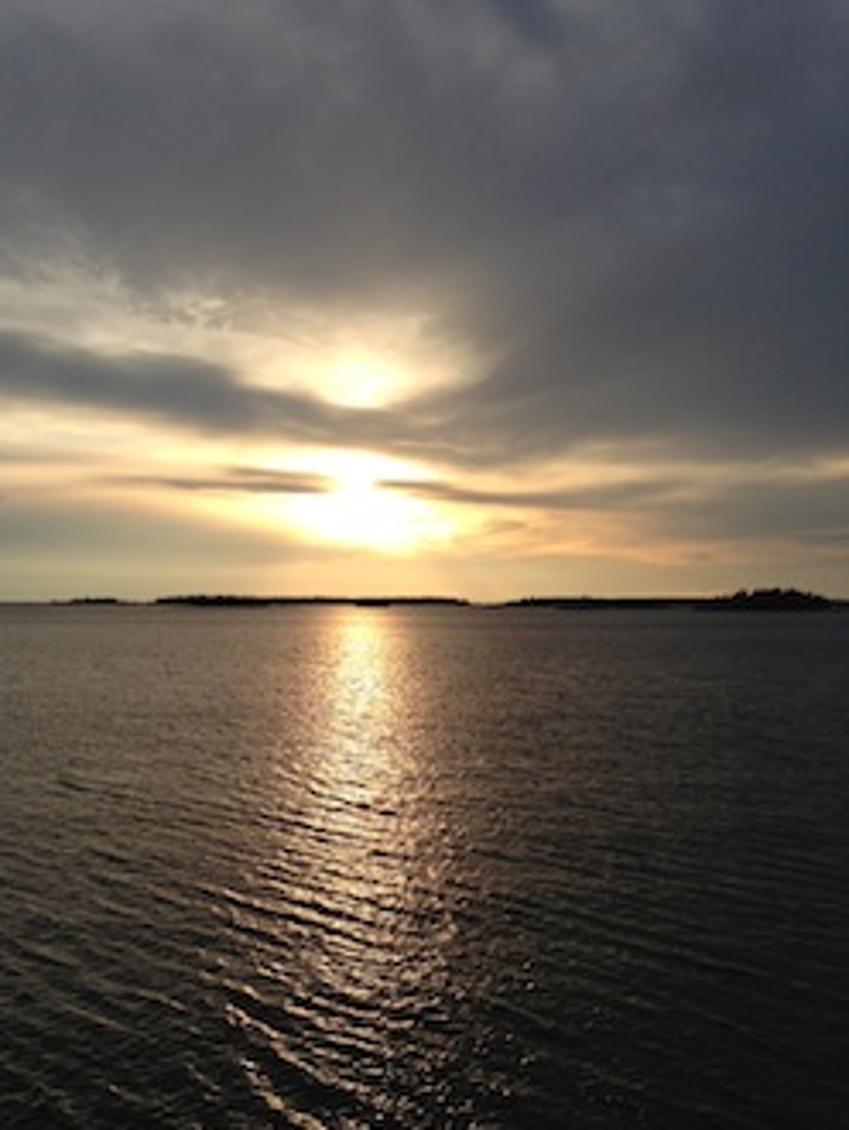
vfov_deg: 46.5
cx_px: 339
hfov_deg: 35.9
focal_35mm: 40
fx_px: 1306
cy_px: 675
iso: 50
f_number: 2.4
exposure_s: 1/1106
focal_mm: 4.13
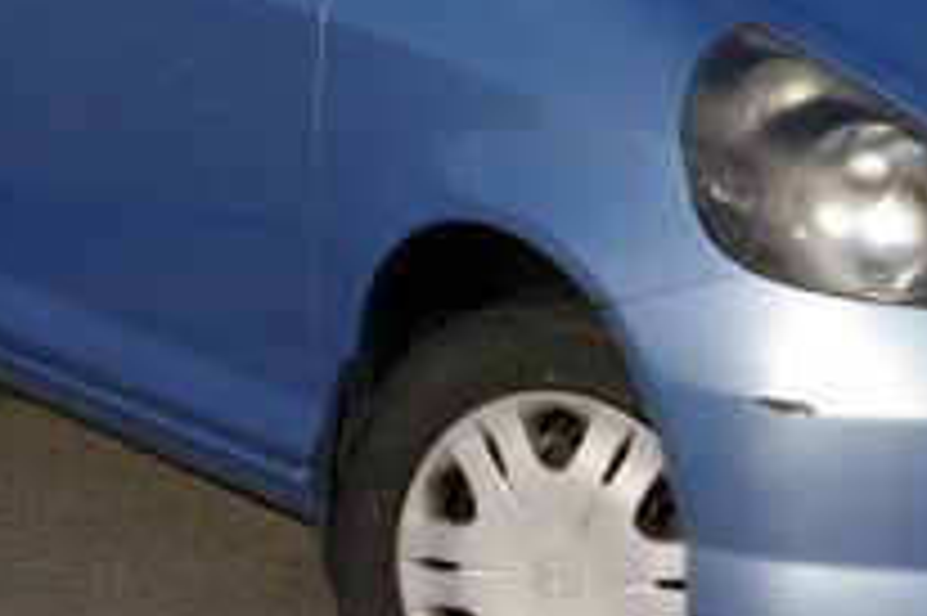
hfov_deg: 11.0
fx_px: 4786
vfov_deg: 7.3
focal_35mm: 186
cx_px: 770
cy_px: -27
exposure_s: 1/500
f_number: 9.5
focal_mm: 40
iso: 200
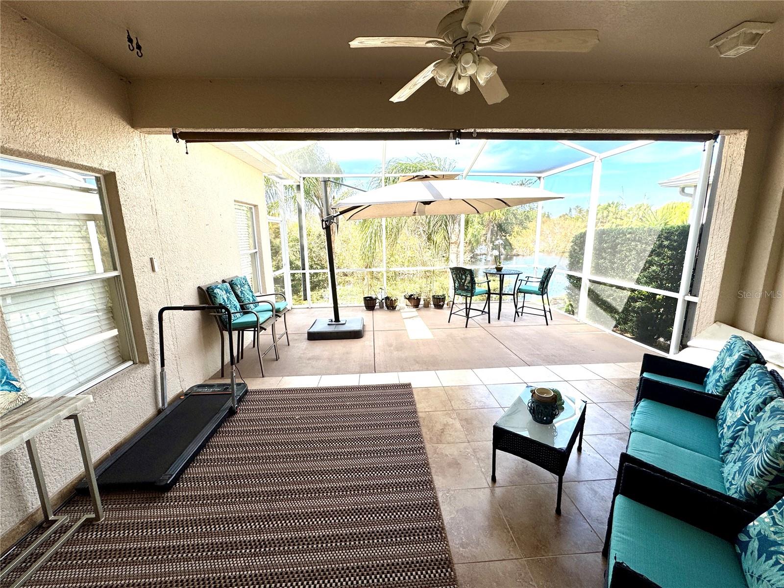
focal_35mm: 14
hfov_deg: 102.1
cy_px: 294
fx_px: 317
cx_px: 392
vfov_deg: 85.7
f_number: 2.2
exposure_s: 1/370
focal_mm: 2.22
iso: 40
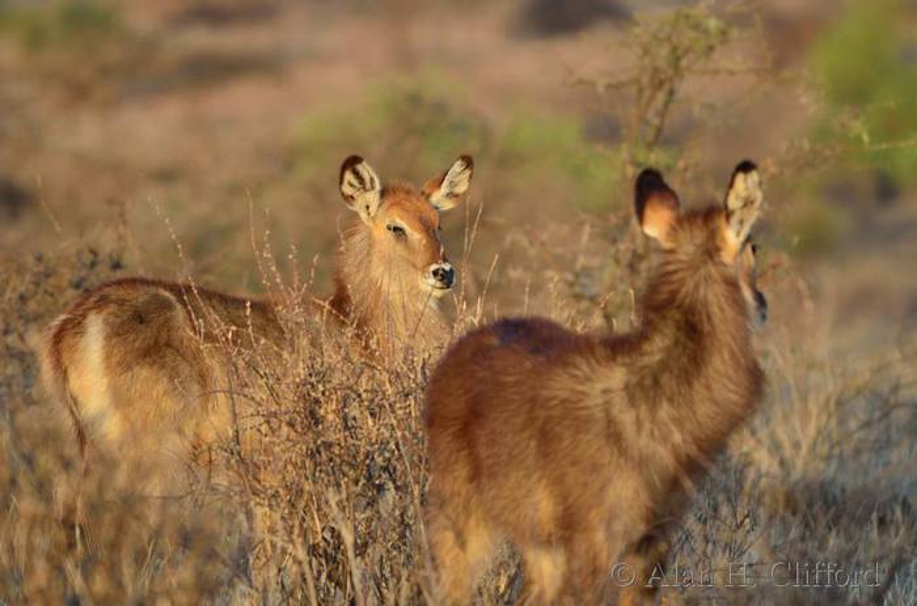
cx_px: 458
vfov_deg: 2.5
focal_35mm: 555
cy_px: 303
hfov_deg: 3.7
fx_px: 14102
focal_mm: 370
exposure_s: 1/500
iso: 280
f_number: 5.6
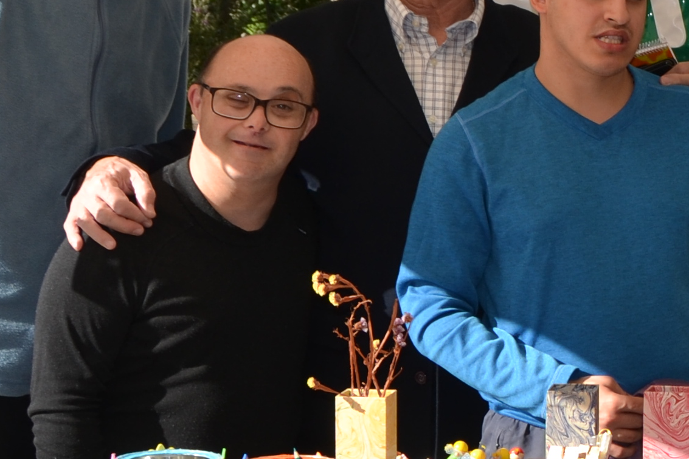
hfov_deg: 15.2
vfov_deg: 11.2
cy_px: 275
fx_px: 2334
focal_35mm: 122
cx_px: 1110
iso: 100
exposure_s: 1/200
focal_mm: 20
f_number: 7.1
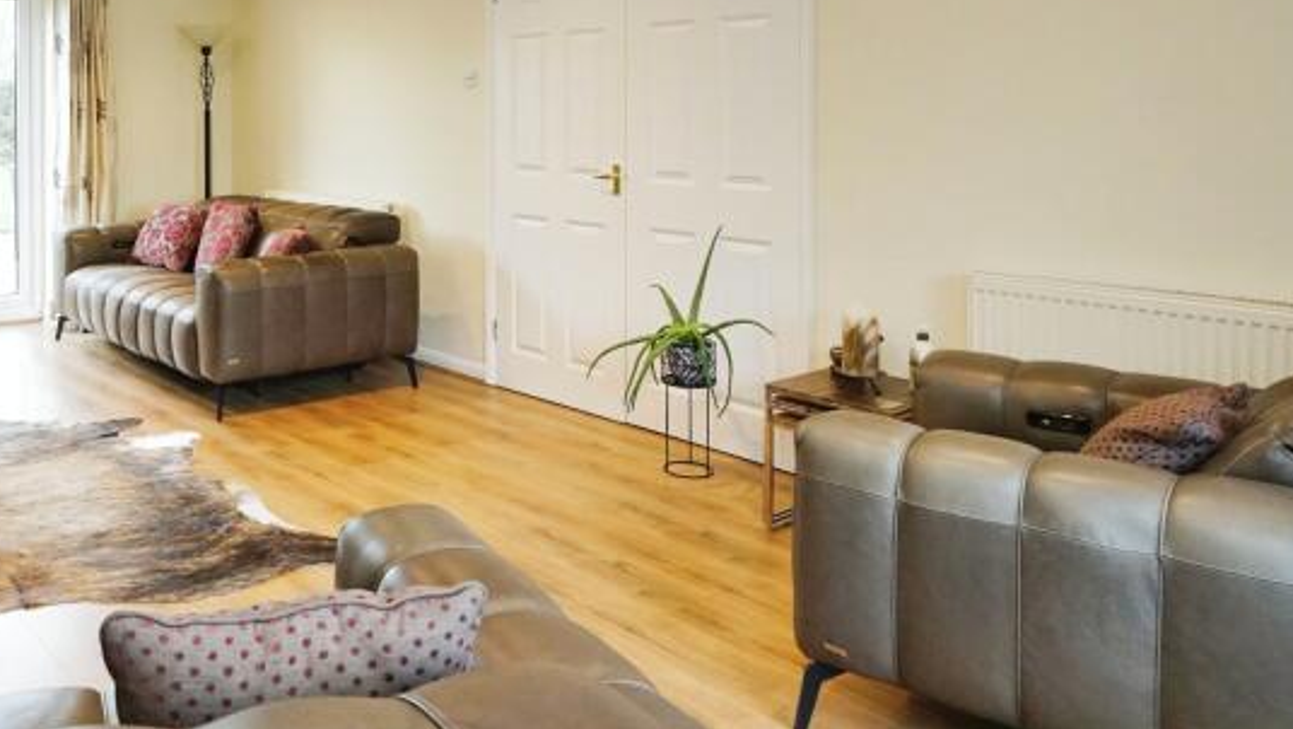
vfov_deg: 35.3
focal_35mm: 32
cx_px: 347
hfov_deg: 58.3
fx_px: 1098
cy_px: 129
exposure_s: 1/50
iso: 2000
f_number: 6.3
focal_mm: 16
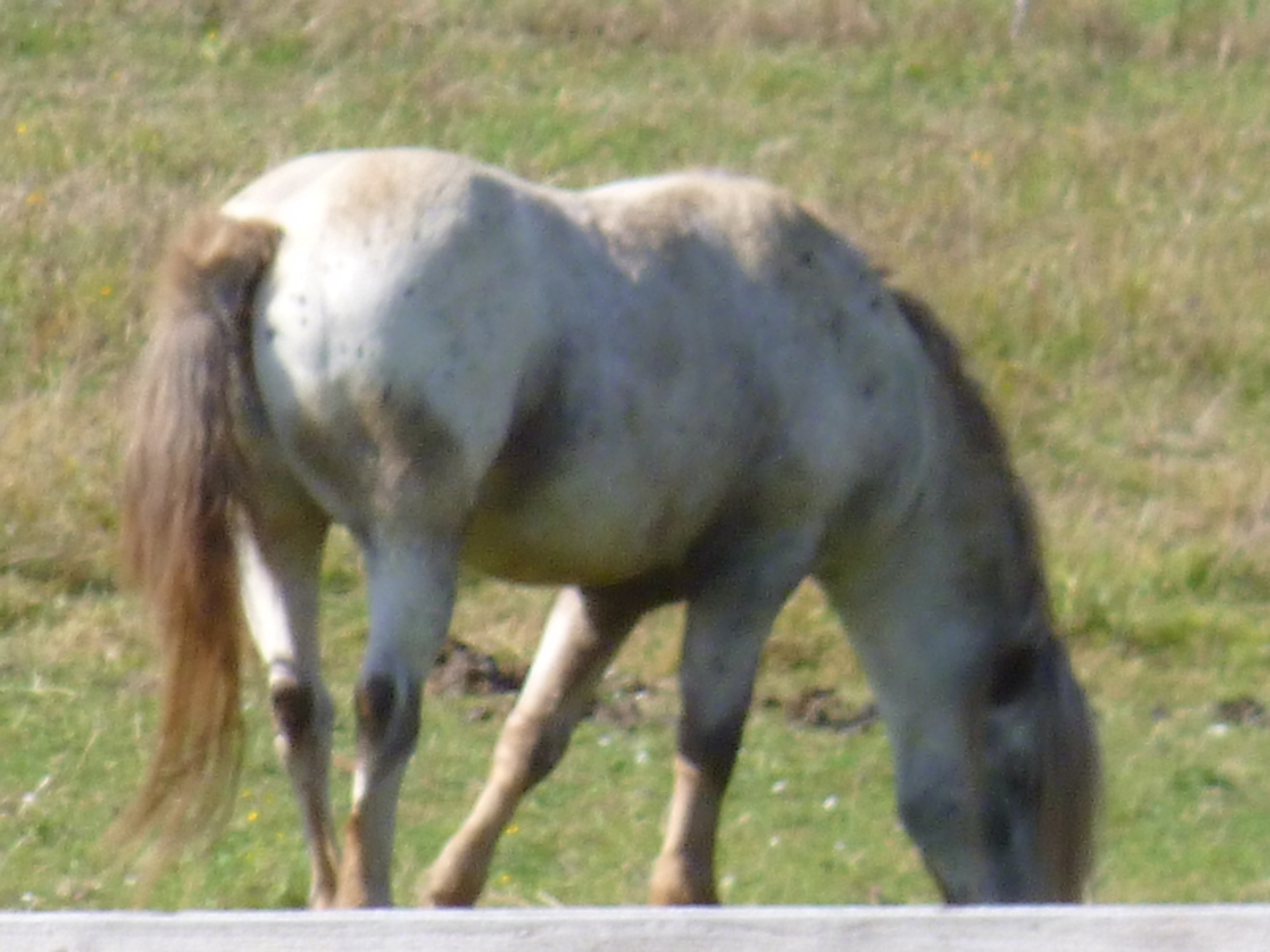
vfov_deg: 1.3
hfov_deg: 1.8
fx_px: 41311
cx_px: 635
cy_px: 476
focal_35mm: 1126
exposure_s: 1/200
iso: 100
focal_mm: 45
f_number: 5.9
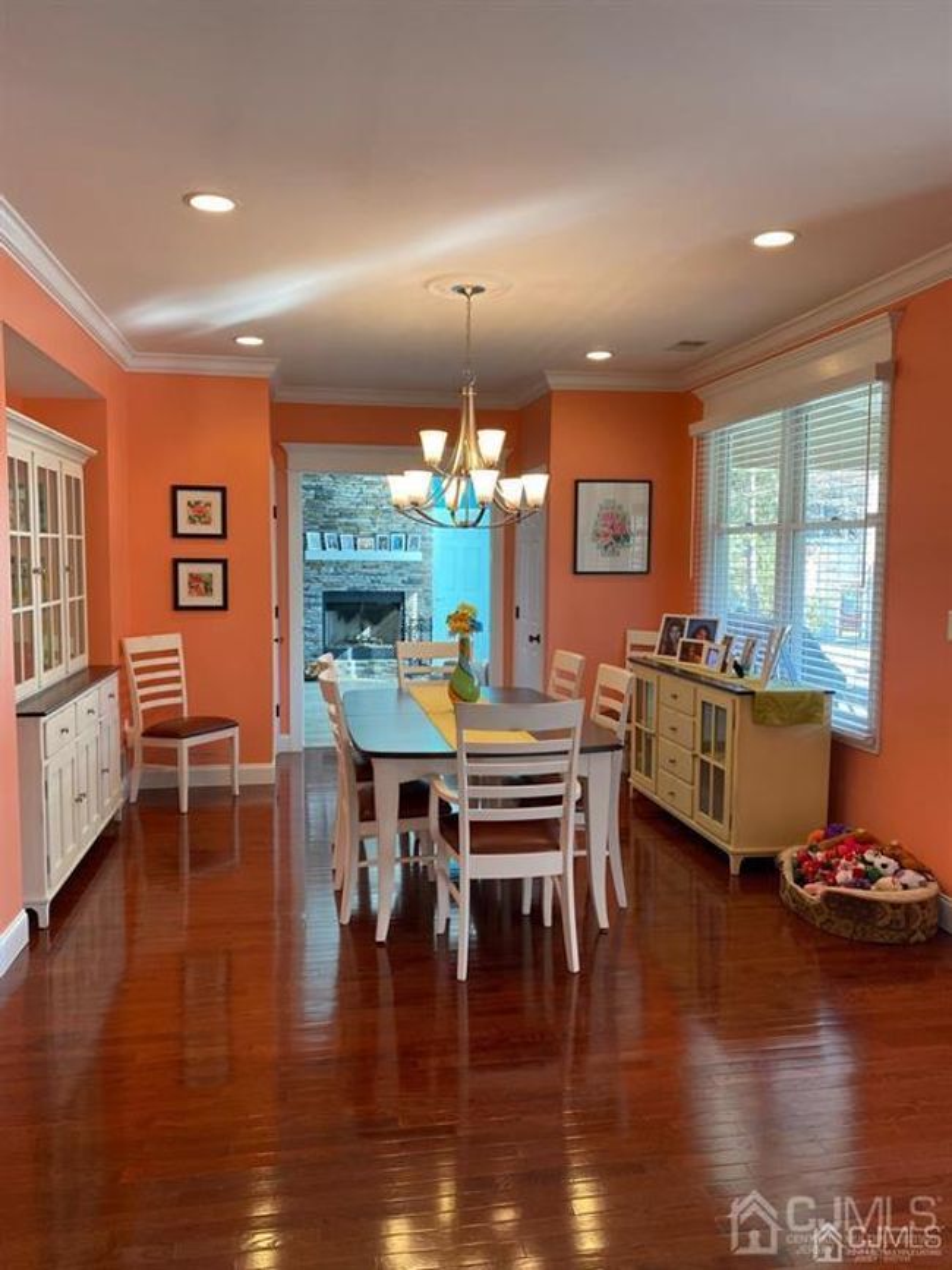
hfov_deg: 53.1
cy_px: 635
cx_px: 476
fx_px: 954
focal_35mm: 26
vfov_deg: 67.3
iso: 125
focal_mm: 4.25
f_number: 1.8
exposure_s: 1/120
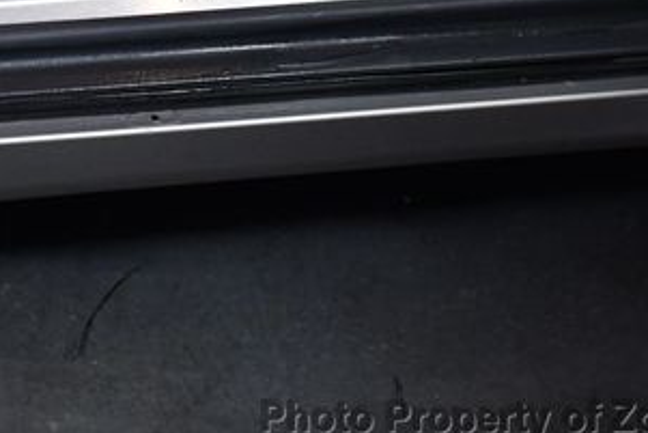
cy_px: -2
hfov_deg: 23.8
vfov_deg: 15.8
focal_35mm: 85
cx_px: 235
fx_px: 1531
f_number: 3.5
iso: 900
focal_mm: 20
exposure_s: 1/125
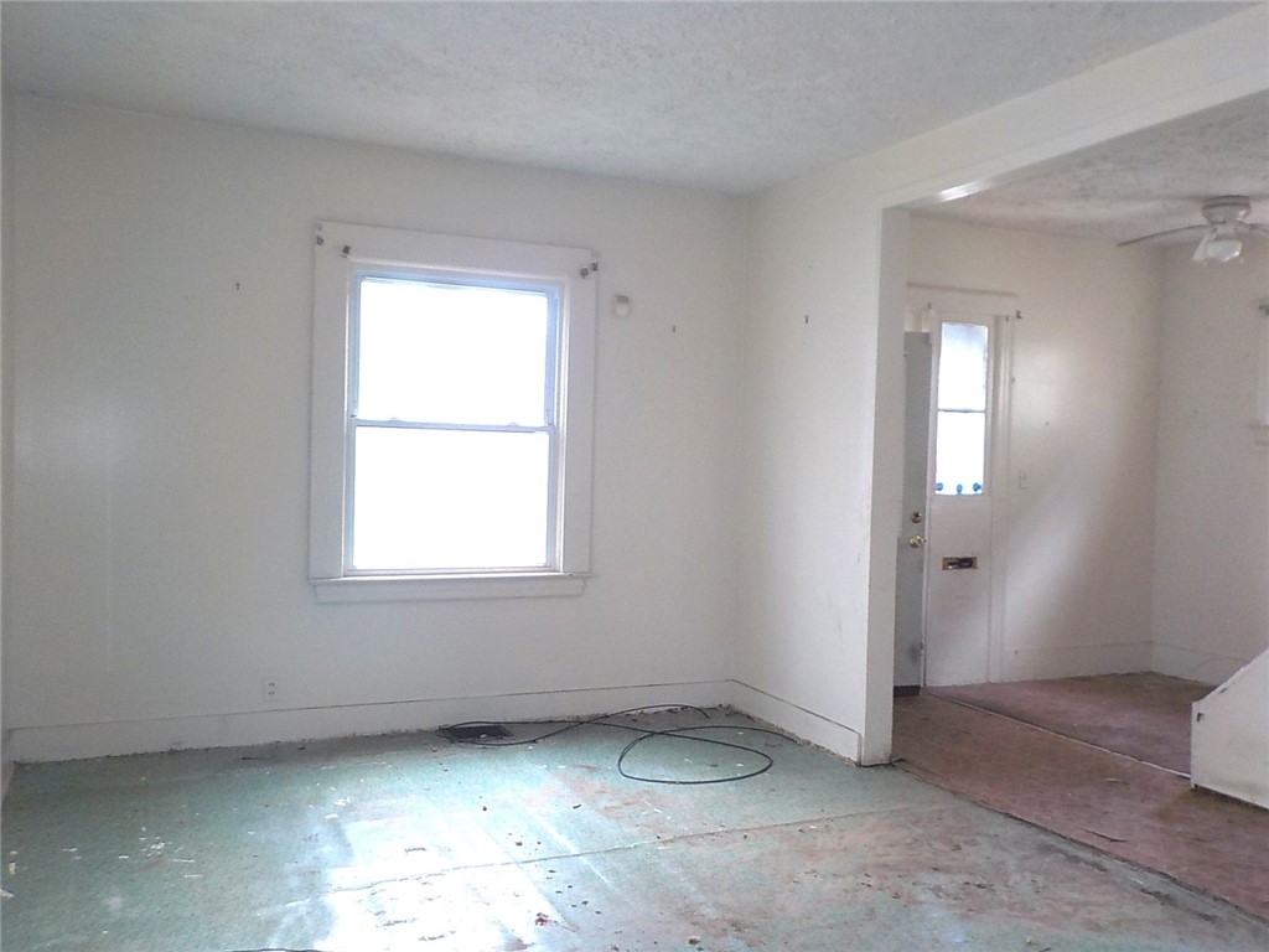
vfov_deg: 46.8
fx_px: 1100
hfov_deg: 60.0
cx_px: 634
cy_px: 476
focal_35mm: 30
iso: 125
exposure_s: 1/40
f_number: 3.3
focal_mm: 4.1
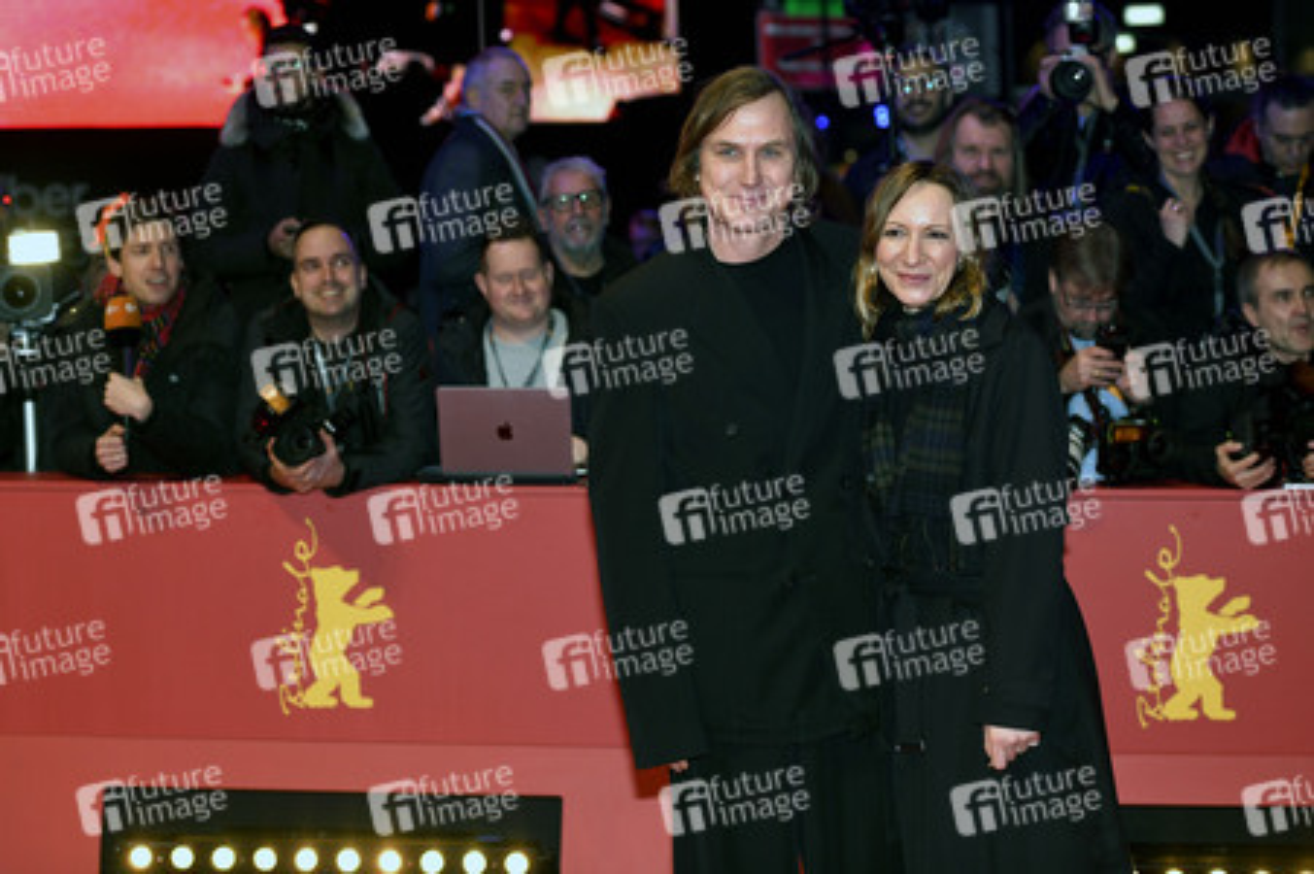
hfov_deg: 28.9
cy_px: 437
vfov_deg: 19.4
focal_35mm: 70
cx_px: 657
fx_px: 2553
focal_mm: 70
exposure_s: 1/640
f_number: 3.5
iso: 800
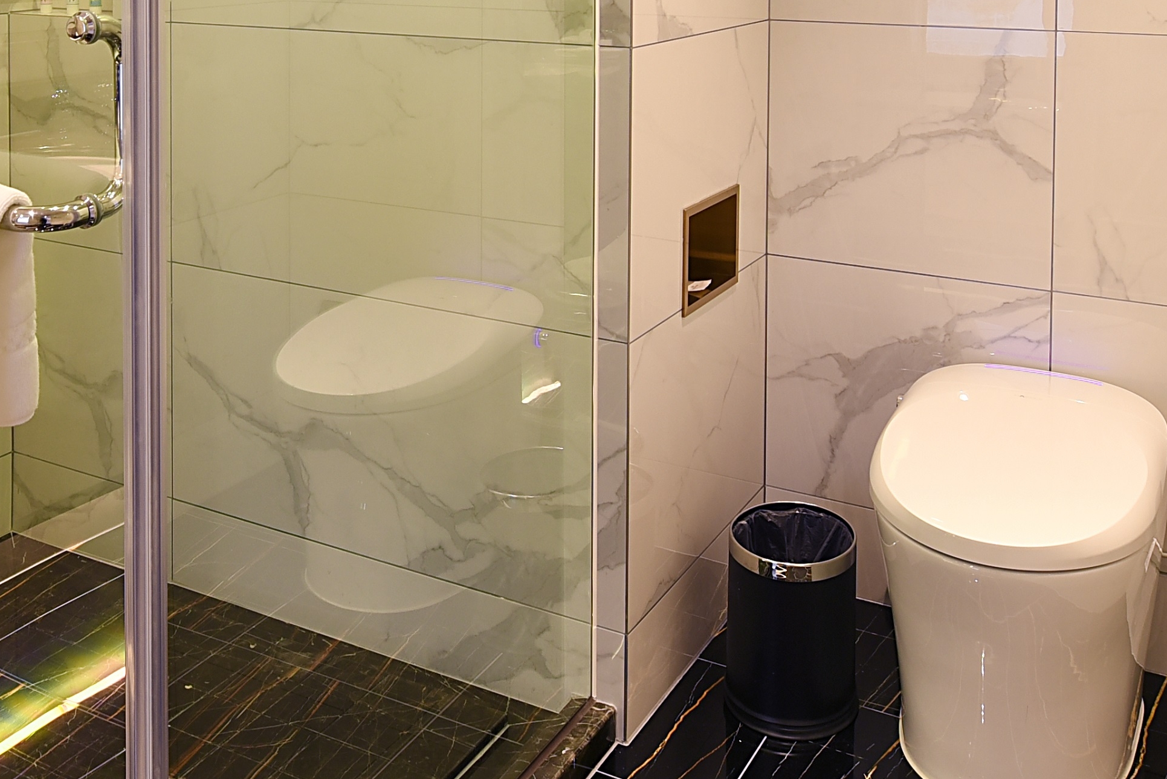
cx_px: 300
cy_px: -50
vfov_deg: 28.1
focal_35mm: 44
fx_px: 1427
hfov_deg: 43.2
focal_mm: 15
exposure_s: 1/2
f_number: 7.1
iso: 100
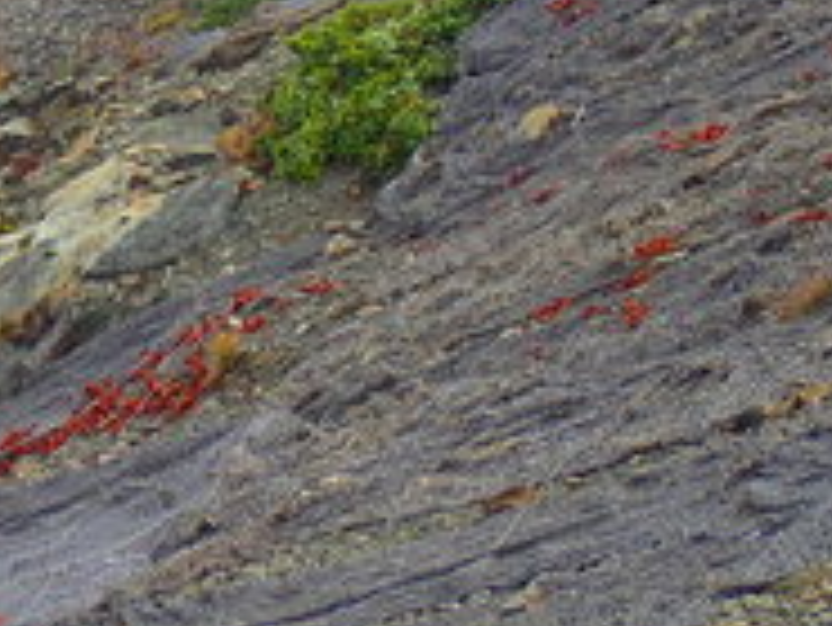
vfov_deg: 9.5
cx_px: -40
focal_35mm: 154
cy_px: -119
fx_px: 3704
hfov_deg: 12.6
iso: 100
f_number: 5
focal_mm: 10.29
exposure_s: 1/400
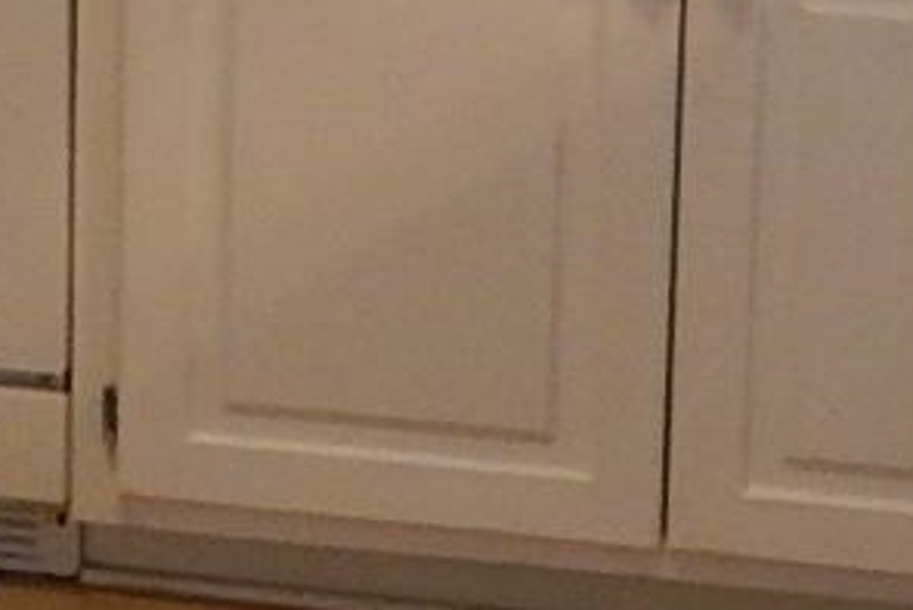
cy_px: -396
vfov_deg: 9.4
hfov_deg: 14.1
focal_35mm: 141
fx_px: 3578
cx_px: -192
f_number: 3.4
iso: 320
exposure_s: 1/30
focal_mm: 4.5
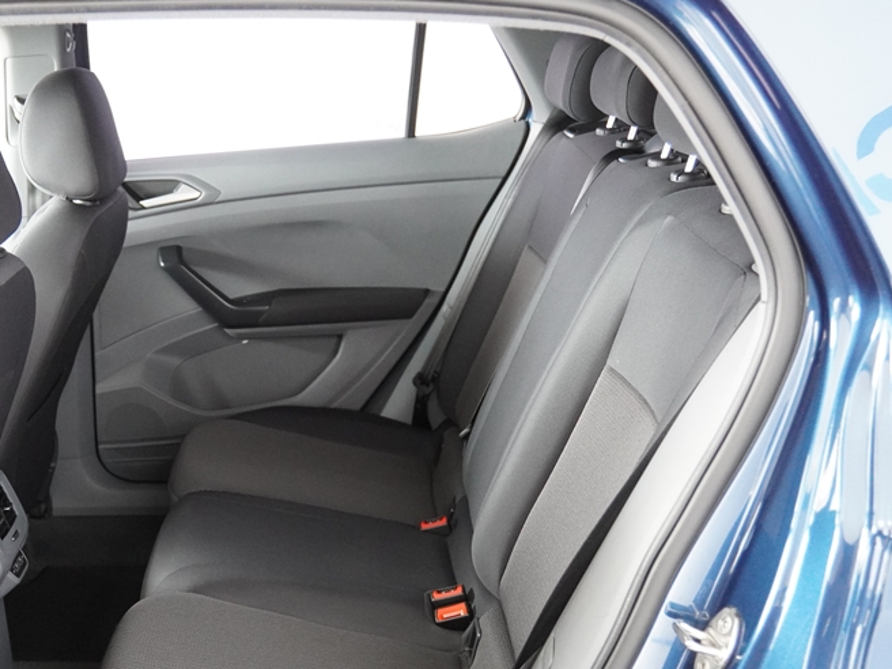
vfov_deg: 32.0
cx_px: 245
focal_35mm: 45
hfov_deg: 41.1
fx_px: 1160
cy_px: 421
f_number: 2.8
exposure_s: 1/160
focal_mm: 20
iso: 3200
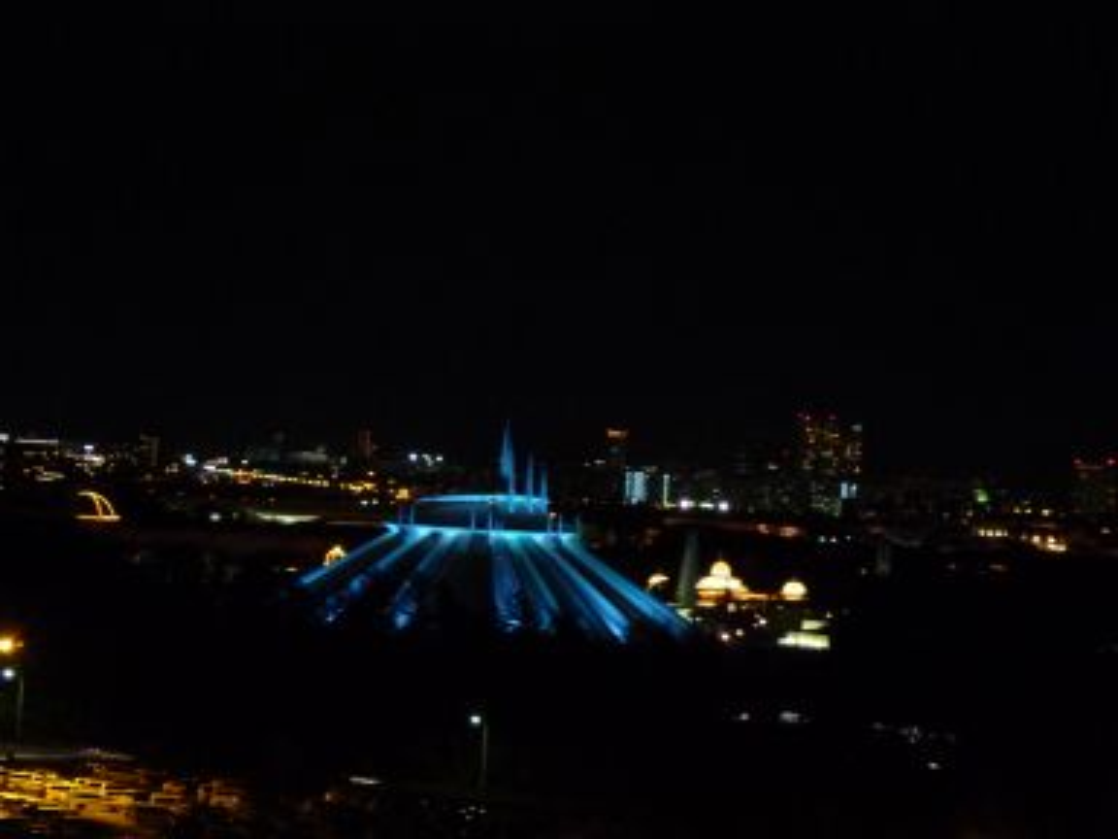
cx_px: 559
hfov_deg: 19.1
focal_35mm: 103
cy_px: 420
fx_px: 3327
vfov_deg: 14.4
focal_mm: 18.3
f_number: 5.7
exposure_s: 1/3.2
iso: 800
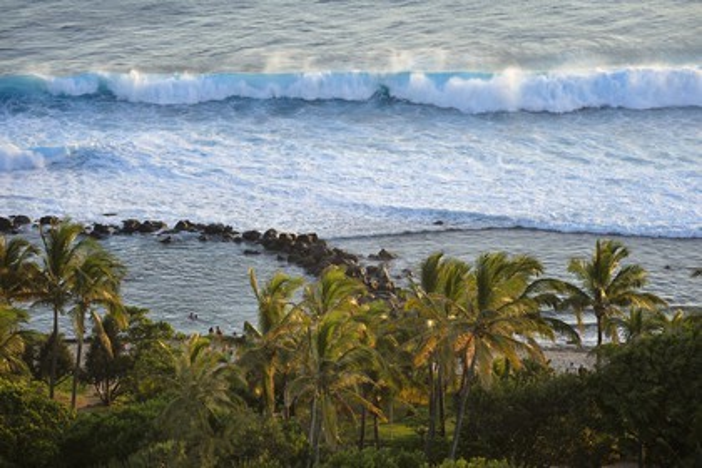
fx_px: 3900
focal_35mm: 200
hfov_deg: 10.3
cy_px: 234
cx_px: 351
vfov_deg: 6.9
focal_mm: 200
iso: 400
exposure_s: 1/250
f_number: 5.6
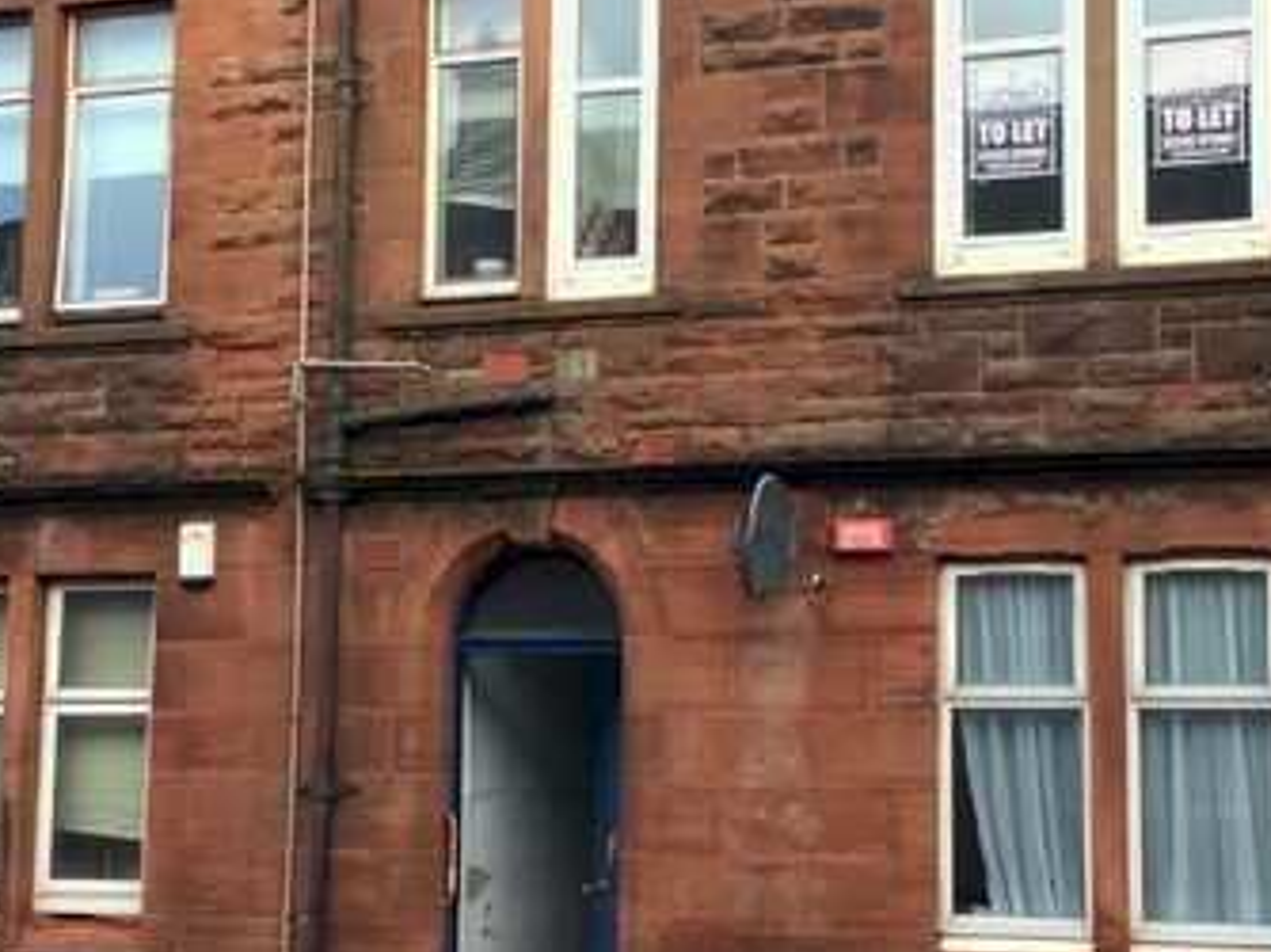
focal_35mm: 65
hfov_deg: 29.8
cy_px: 447
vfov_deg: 22.6
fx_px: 2385
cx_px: 757
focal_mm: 3.3
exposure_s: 1/100
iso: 25
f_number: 2.4
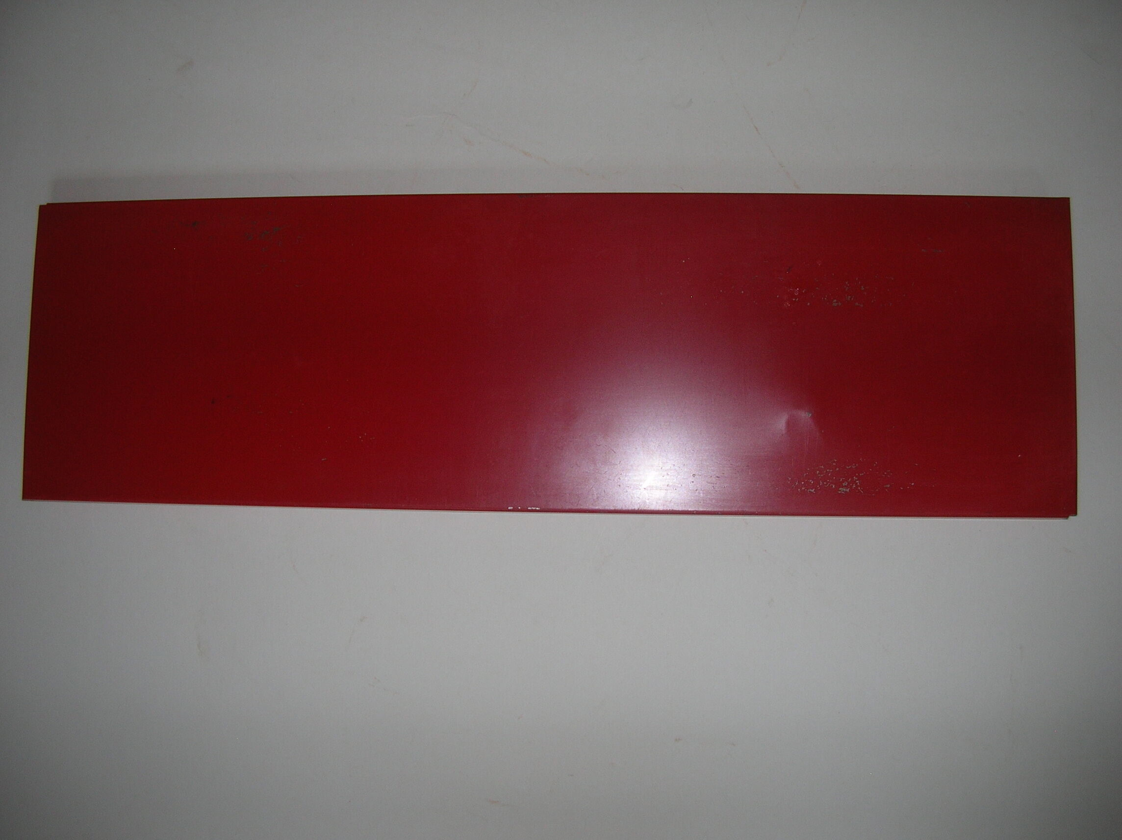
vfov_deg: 40.6
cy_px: 420
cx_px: 561
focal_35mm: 35
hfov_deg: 52.7
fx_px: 1133
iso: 50
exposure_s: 1/60.1
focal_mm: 5.8
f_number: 2.8
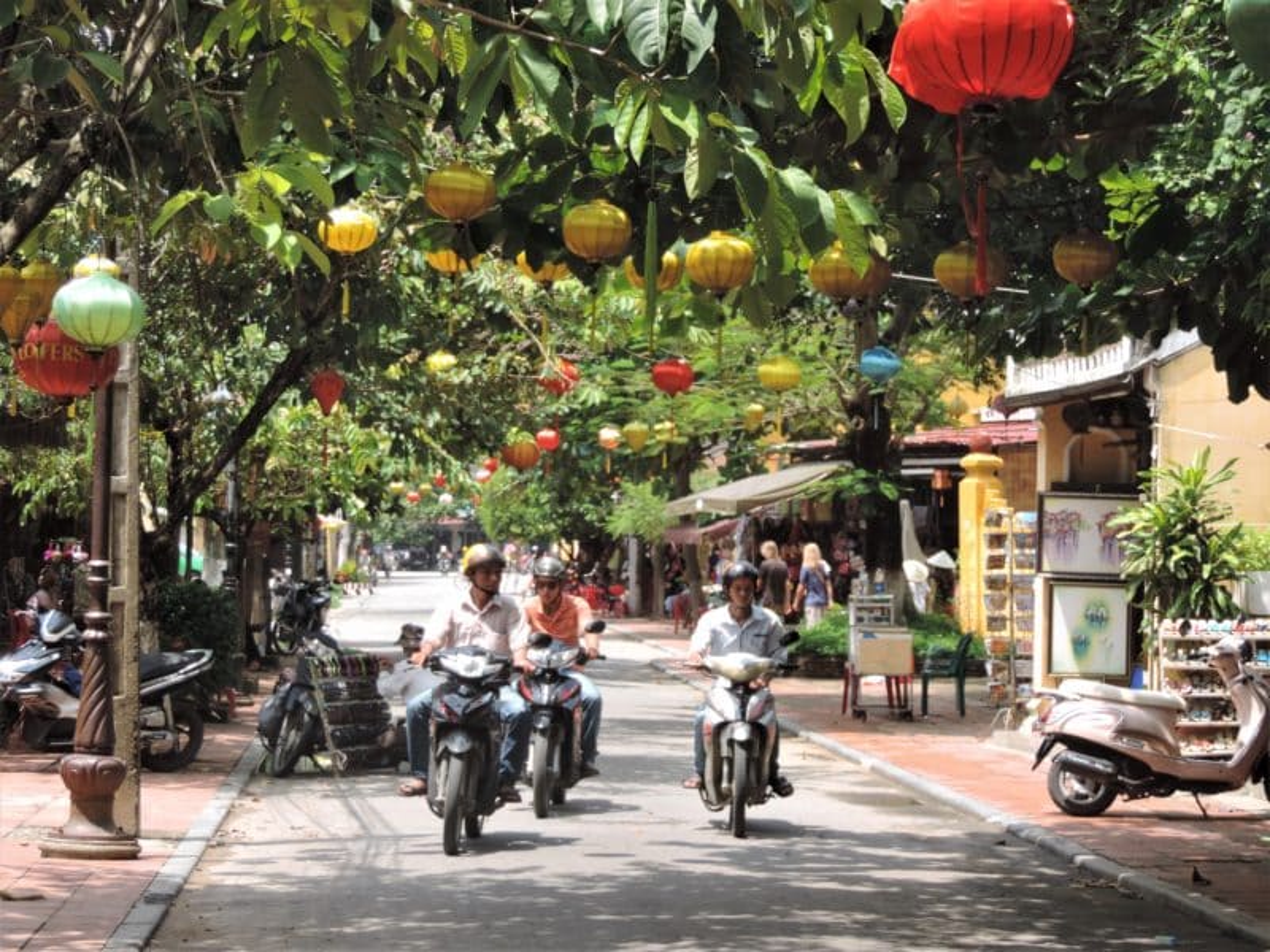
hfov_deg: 18.7
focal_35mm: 105
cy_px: 476
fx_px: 3852
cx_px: 635
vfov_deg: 14.1
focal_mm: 18.7
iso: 80
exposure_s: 1/250
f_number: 4.2
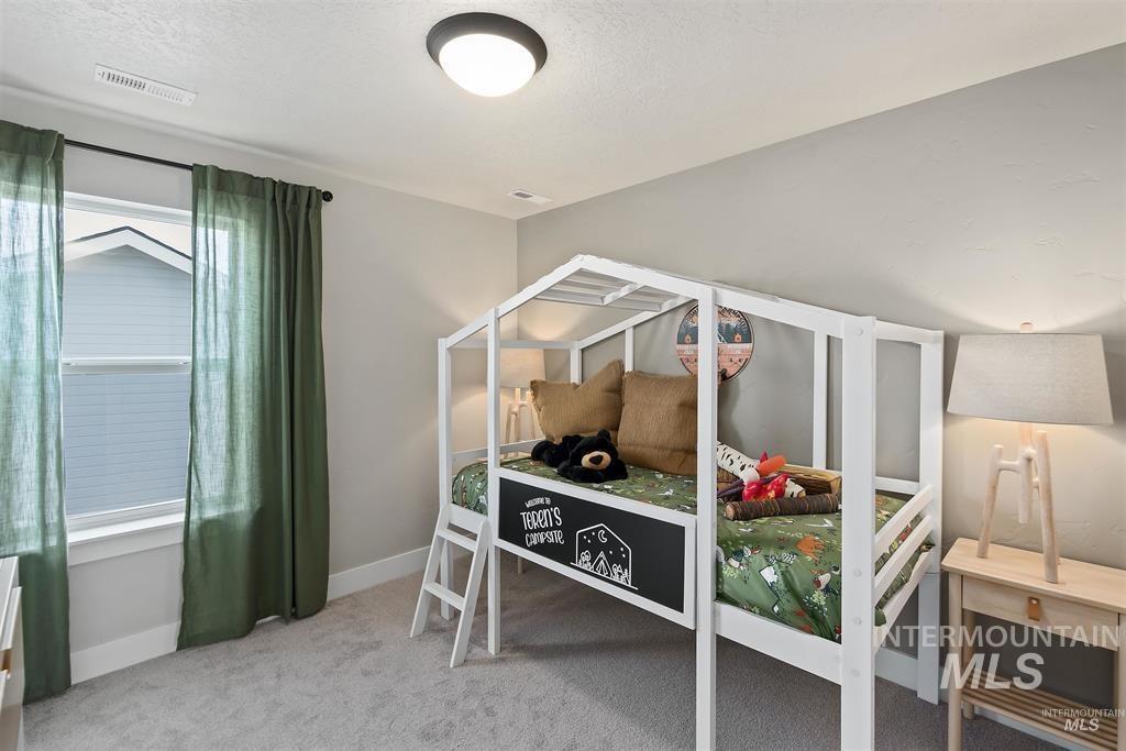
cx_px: 563
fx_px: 500
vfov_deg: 73.8
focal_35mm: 16
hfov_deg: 96.7
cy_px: 376
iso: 320
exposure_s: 1/3
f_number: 6.3
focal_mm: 16
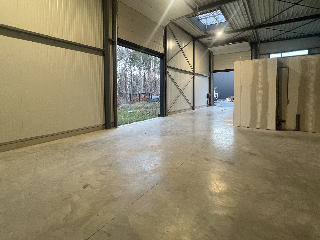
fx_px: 148
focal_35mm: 16
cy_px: 101
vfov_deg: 77.5
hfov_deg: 94.5
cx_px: 165
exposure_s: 1/100
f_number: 1.8
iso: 250
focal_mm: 1.57
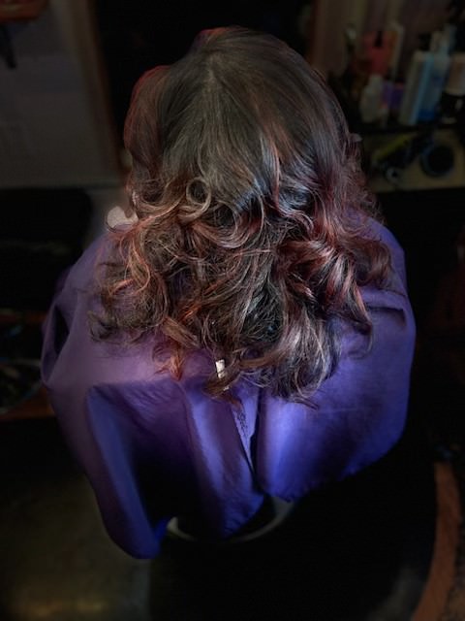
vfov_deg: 67.3
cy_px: 310
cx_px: 232
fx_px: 466
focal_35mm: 26
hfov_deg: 53.1
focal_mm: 5.1
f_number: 1.6
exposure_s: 1/30
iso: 640
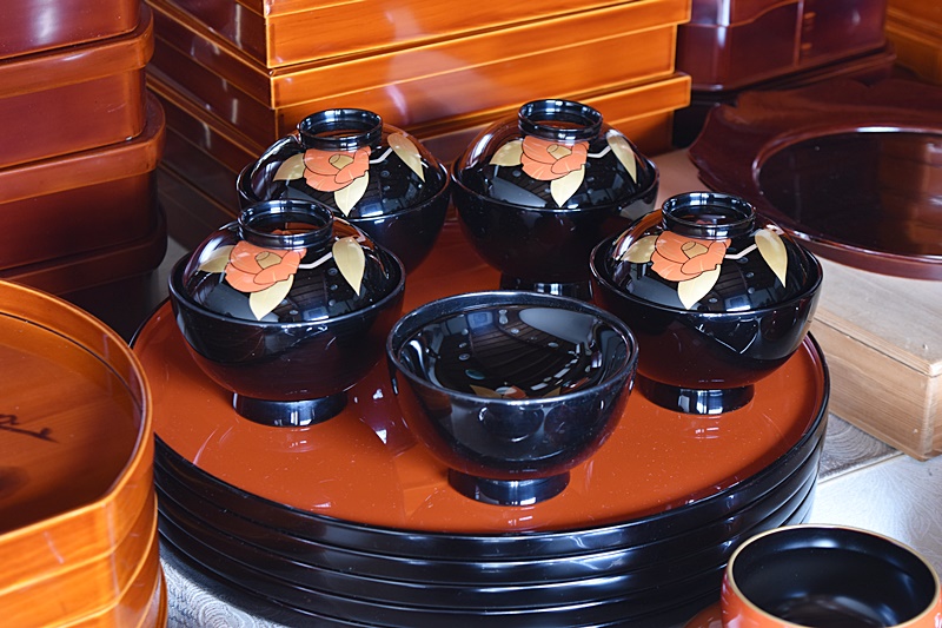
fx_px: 2158
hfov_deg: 24.6
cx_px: 471
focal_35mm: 82
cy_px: 314
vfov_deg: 16.5
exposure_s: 1/1.3
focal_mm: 55
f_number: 5.6
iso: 400
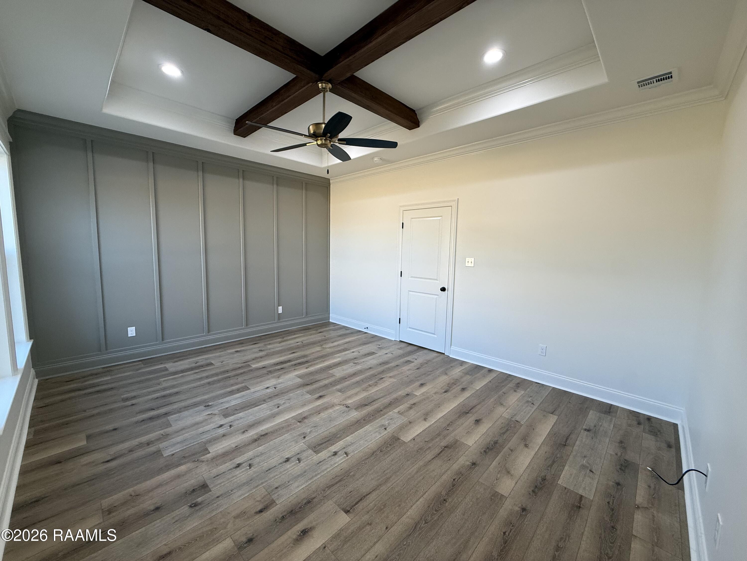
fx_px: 302
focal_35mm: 14
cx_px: 374
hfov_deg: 102.1
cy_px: 280
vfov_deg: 85.7
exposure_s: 1/120
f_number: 2.2
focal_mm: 2.22
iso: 125
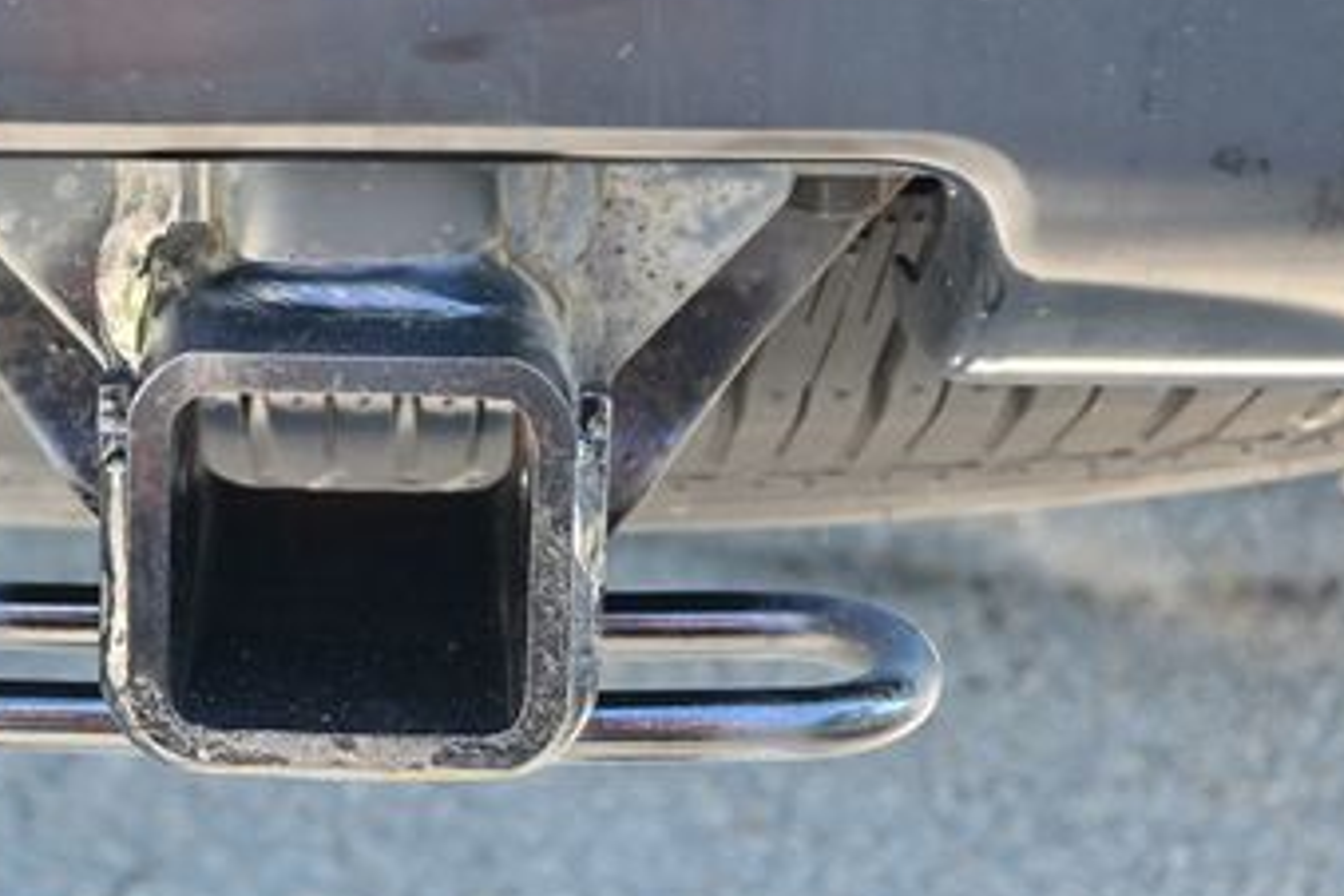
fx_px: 3808
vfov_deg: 13.4
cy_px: 337
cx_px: 258
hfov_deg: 19.8
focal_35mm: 102
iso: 250
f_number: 5.3
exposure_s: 1/60
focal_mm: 36
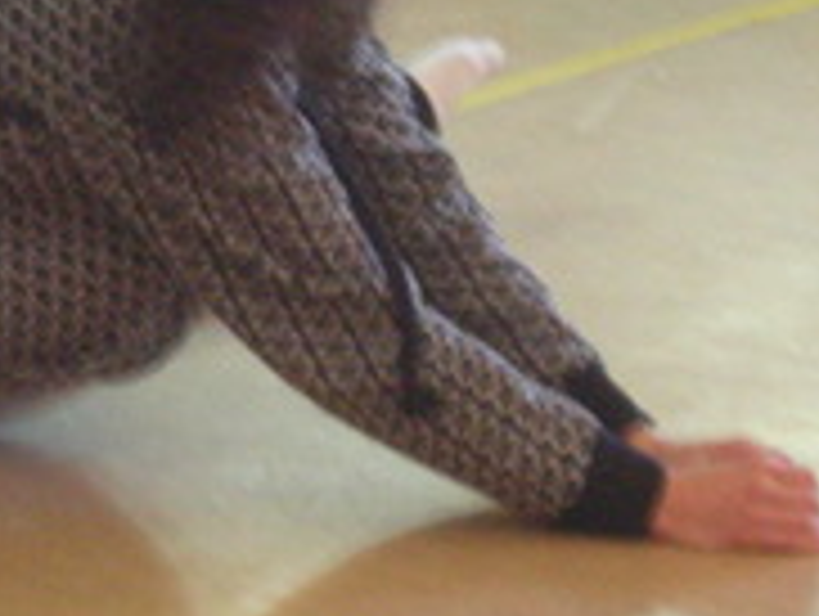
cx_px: 104
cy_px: 13
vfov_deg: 5.7
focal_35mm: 260
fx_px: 6160
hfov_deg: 7.6
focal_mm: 12.3
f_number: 4.6
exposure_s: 1/8
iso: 369
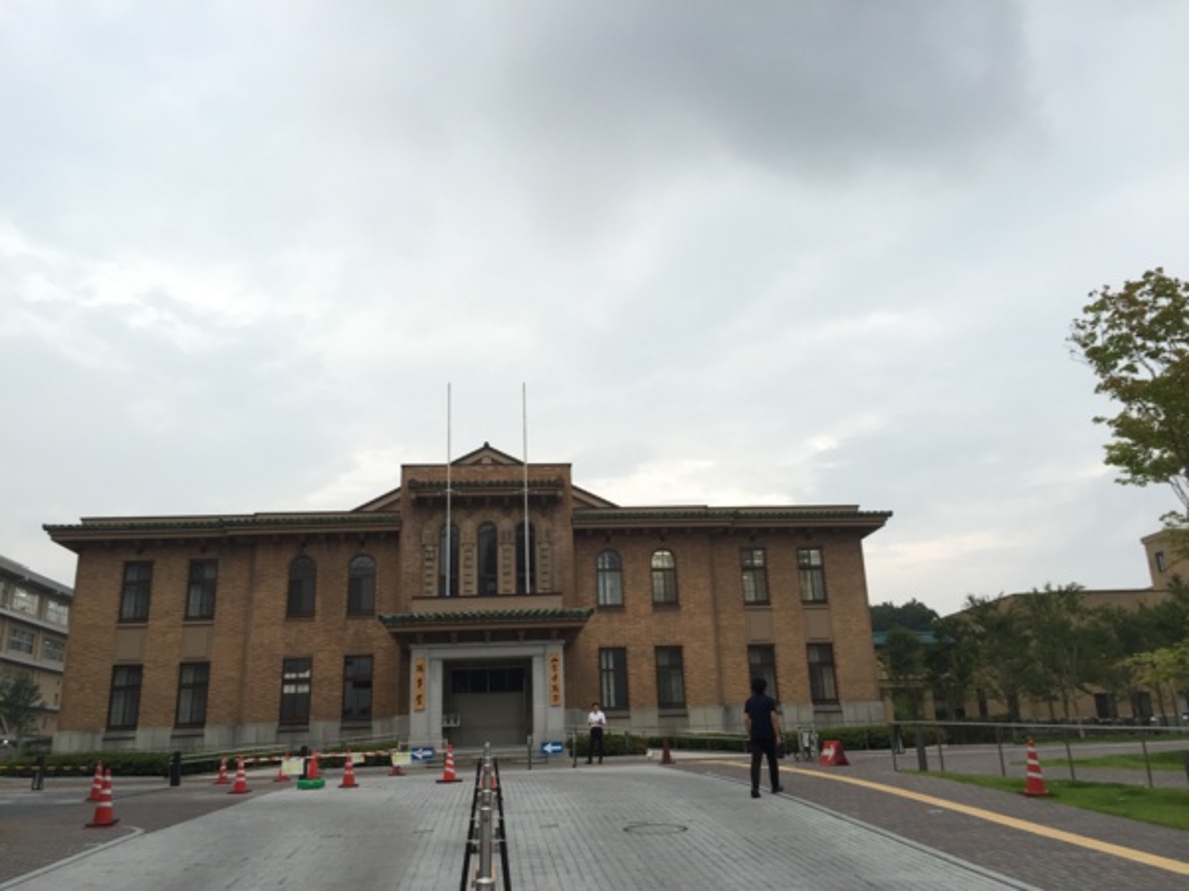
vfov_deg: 48.2
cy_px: 446
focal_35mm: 29
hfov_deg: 61.7
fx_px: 996
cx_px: 594
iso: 32
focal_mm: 4.15
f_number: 2.2
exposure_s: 1/120
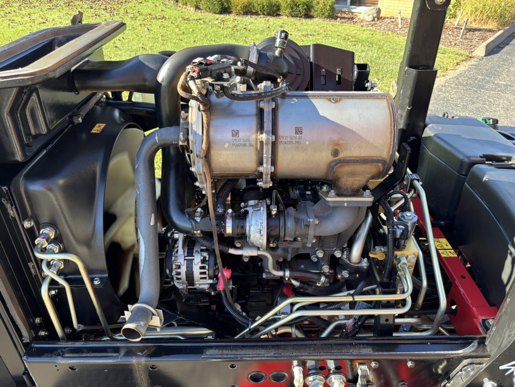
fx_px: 387
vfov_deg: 53.1
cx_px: 258
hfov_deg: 67.3
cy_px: 194
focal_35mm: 26
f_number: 1.6
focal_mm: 5.96
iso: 40
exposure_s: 1/140
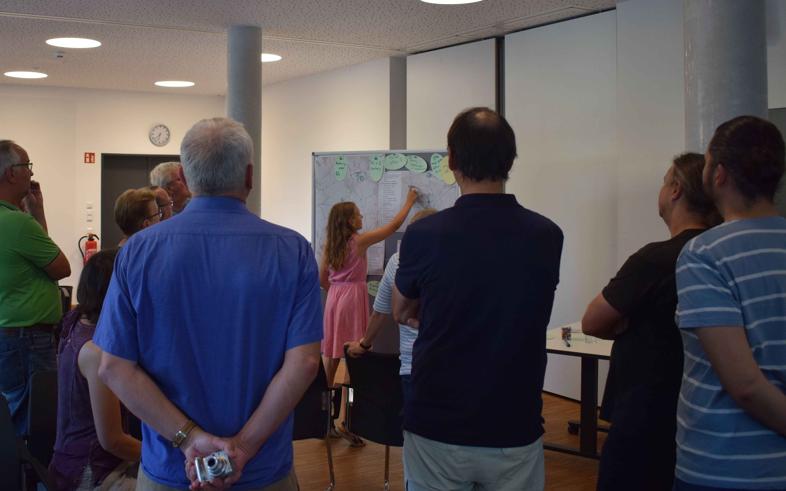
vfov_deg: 31.8
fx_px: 857
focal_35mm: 40
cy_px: 177
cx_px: 291
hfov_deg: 48.8
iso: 560
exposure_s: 1/60
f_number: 4
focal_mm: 20
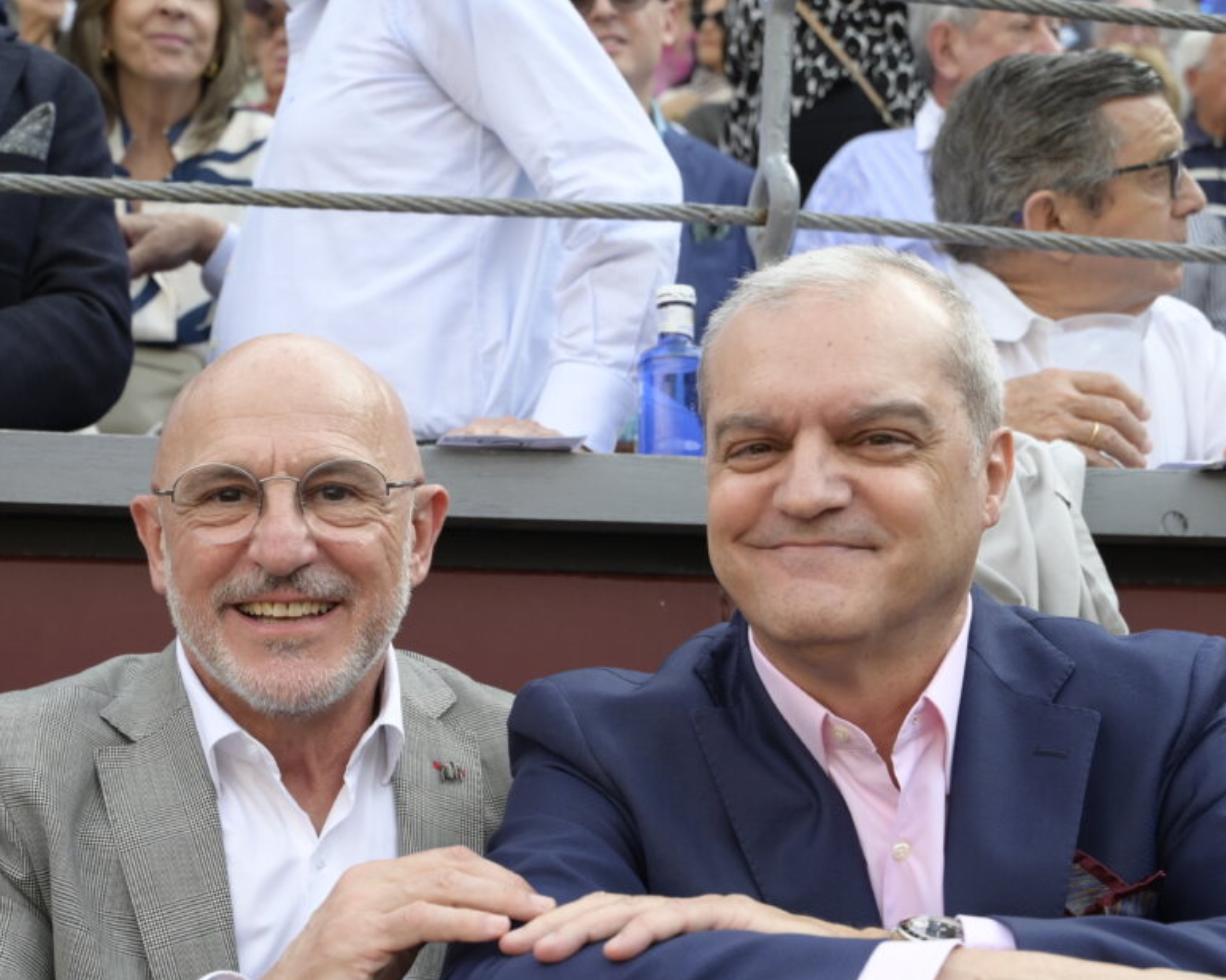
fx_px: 2031
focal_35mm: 56
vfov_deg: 26.9
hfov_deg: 33.5
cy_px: 669
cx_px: 518
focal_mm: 36
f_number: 4.5
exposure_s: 1/800
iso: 640
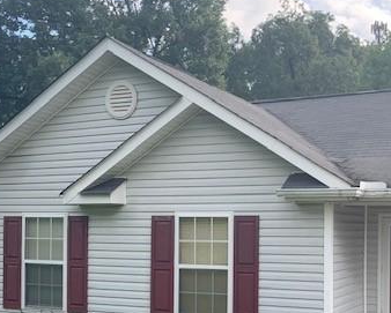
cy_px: 241
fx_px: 556
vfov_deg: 30.9
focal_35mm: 48
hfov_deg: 37.7
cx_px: 300
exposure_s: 1/429
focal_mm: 4.25
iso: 25
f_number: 1.8
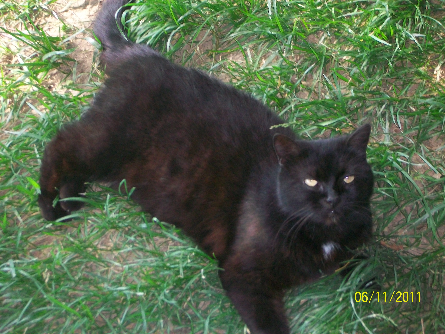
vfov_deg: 15.4
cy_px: 167
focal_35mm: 96
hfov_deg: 20.4
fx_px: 1234
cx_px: 222
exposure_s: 1/100
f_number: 5.1
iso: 160
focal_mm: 17.1
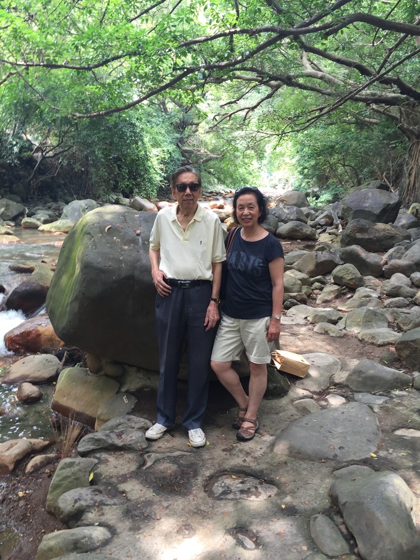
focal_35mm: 29
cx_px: 210
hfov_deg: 48.2
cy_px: 280
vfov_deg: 61.7
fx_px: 469
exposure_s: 1/30
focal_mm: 4.15
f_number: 2.2
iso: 40
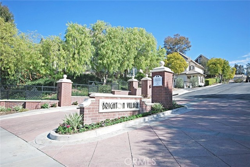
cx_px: 125
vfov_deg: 53.2
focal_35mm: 24
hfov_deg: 73.7
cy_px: 84
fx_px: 167
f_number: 8
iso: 100
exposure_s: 1/250
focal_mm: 16
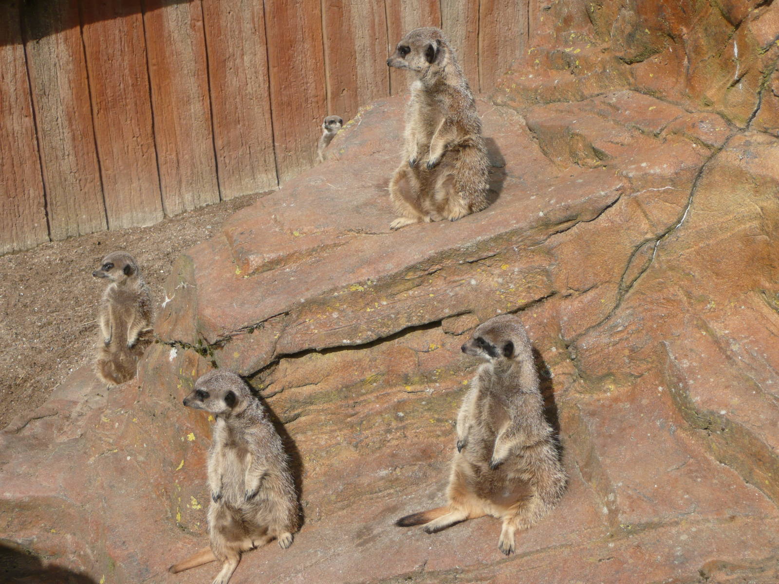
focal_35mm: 62
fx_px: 1395
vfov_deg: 23.7
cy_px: 292
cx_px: 390
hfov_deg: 31.2
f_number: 4.5
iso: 100
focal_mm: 10.2
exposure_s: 1/640
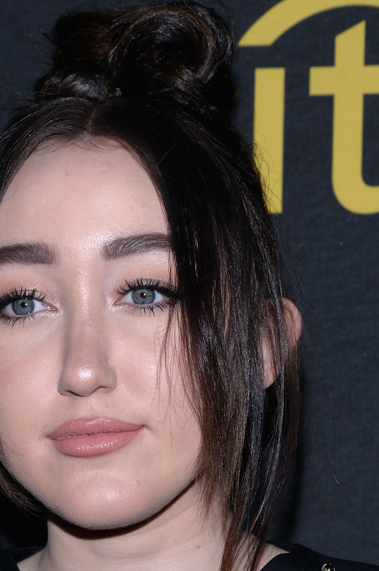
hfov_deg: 6.9
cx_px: 115
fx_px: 3149
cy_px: 462
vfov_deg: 10.3
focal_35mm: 199
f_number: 8
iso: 800
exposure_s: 1/200
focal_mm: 105
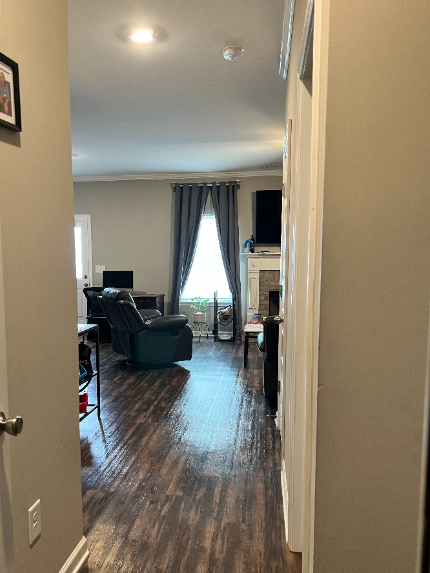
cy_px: 318
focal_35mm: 30
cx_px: 183
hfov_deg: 46.7
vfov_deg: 59.8
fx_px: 497
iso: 200
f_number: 1.5
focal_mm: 5.7
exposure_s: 1/60
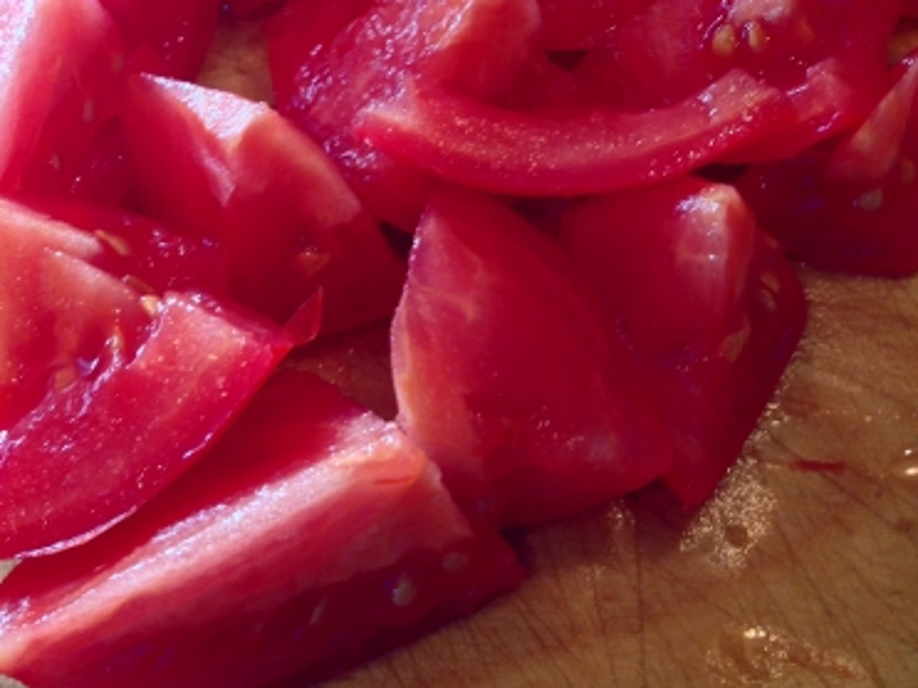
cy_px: 99
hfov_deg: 33.8
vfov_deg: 25.0
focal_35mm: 57
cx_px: 406
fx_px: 1511
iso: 64
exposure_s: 1/20
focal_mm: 4.12
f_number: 2.4
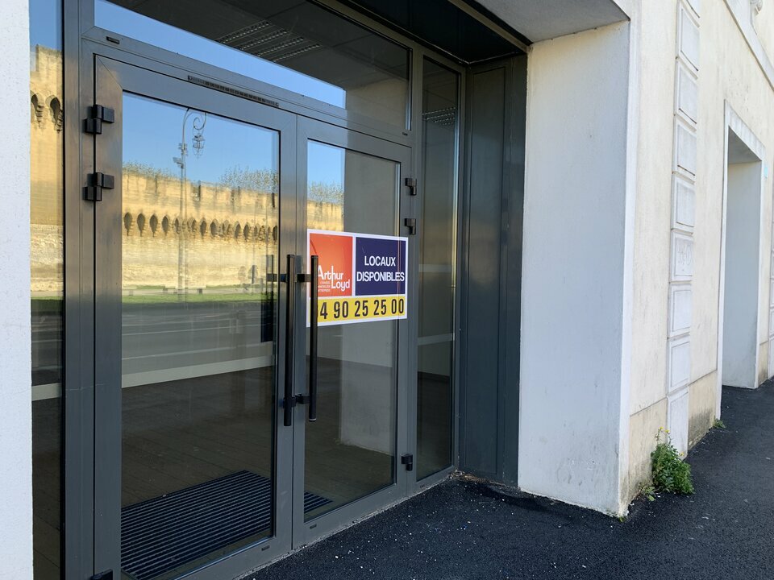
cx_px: 387
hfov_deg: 67.3
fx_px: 581
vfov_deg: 53.1
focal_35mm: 26
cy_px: 290
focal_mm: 4.25
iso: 25
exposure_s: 1/298
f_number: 1.8
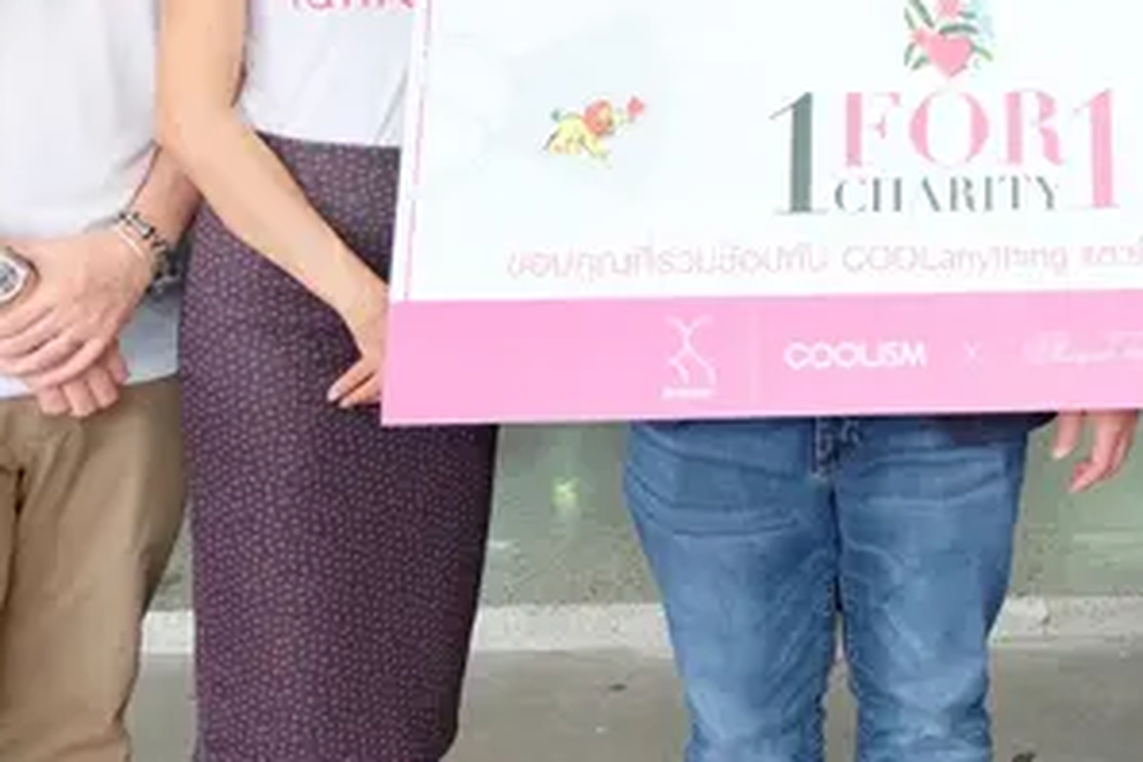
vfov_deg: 20.9
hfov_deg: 29.6
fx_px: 2000
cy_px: 15
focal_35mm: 63
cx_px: 1158
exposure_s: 1/30
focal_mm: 16
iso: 500
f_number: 3.5
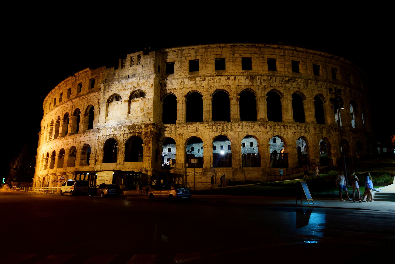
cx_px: 198
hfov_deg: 77.3
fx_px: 247
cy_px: 132
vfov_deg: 56.1
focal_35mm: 22
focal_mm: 15
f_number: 2.8
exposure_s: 1/25
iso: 640
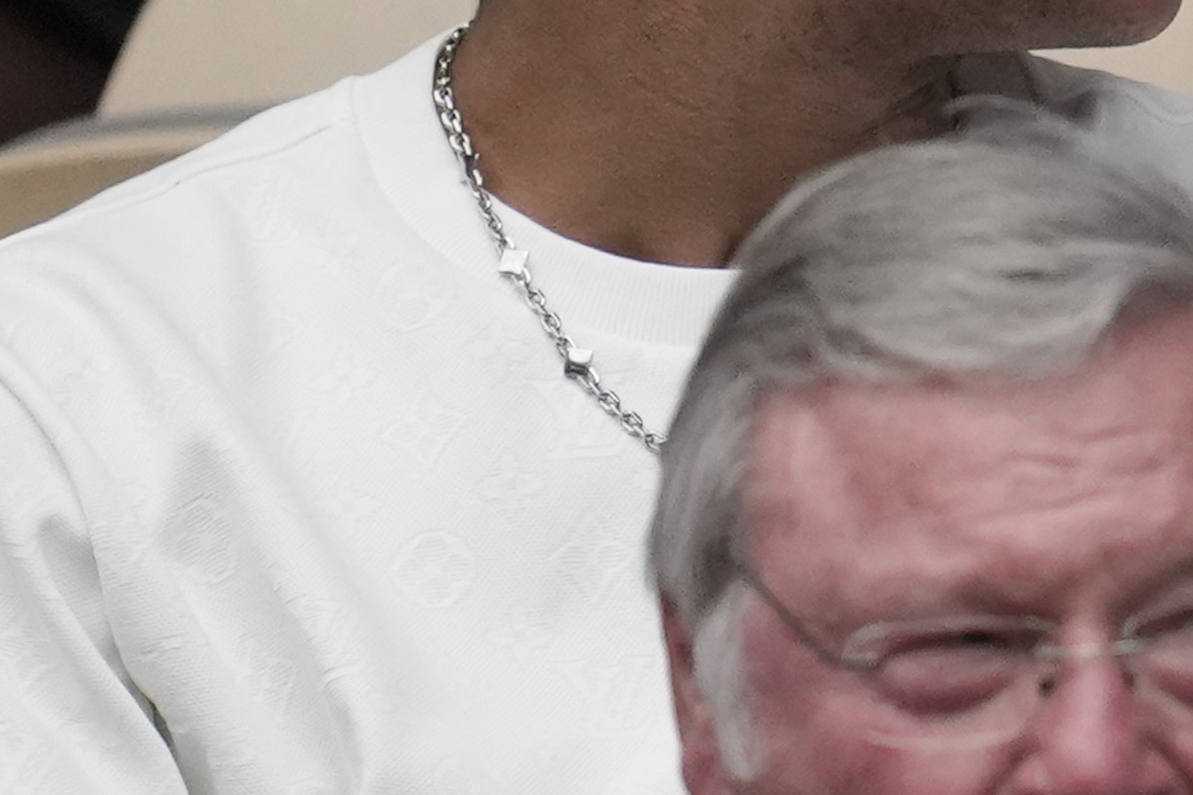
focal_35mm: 2053
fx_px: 68029
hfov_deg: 1.0
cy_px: -100
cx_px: 1897
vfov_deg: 0.7
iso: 1600
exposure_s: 1/20000
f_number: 2.8
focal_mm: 400
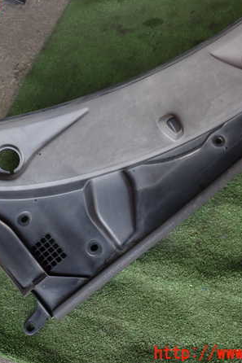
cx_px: 94
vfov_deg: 46.4
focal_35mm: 42
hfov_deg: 31.8
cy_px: 181
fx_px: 424
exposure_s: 1/80
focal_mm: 5.4
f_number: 2.3
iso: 100
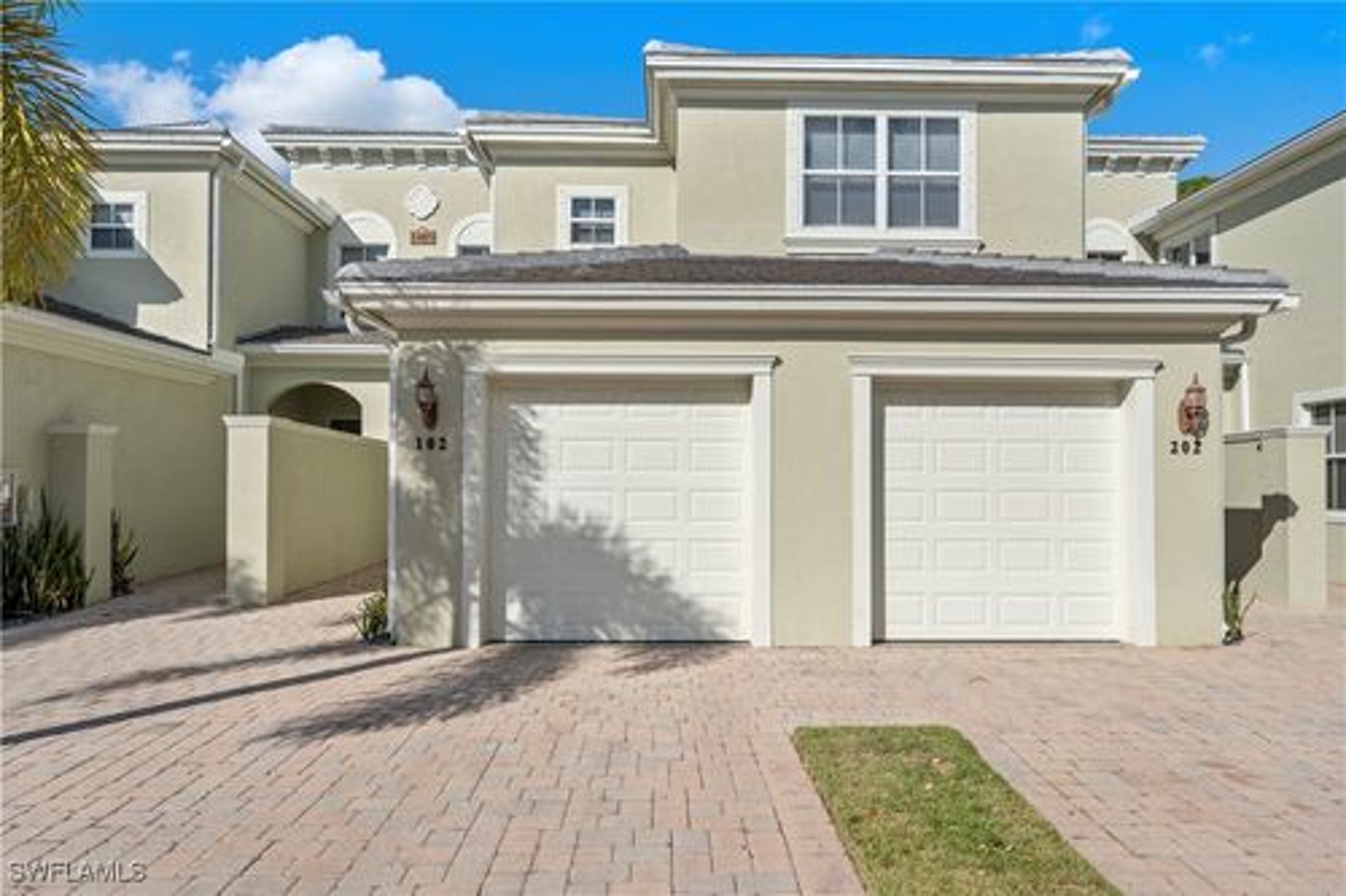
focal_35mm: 22
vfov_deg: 57.2
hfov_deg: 78.6
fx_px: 822
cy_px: 448
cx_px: 673
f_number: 10
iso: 100
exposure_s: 1/400
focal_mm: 22
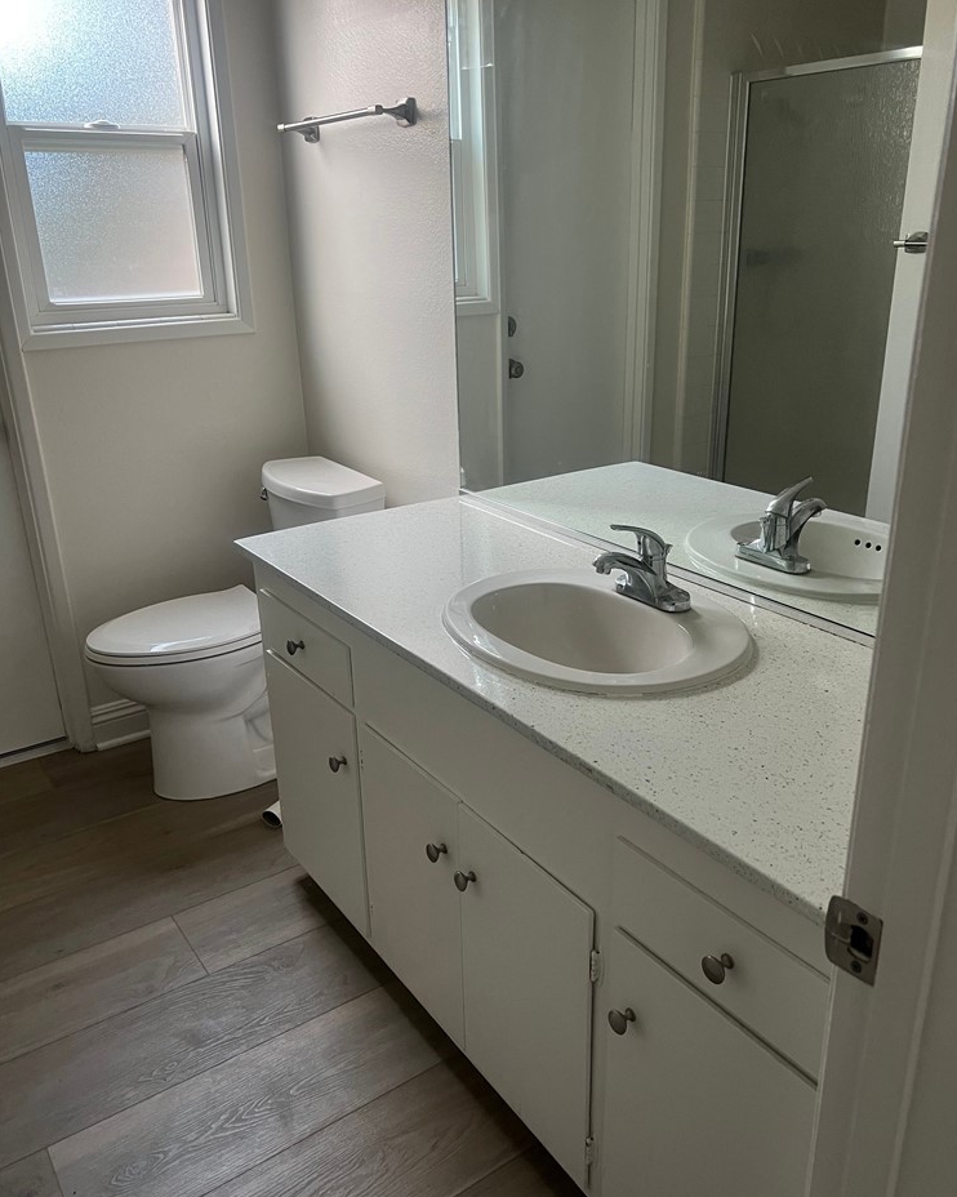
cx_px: 490
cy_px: 596
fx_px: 992
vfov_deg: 62.2
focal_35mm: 28
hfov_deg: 51.5
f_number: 1.5
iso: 125
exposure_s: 1/60
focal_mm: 5.7
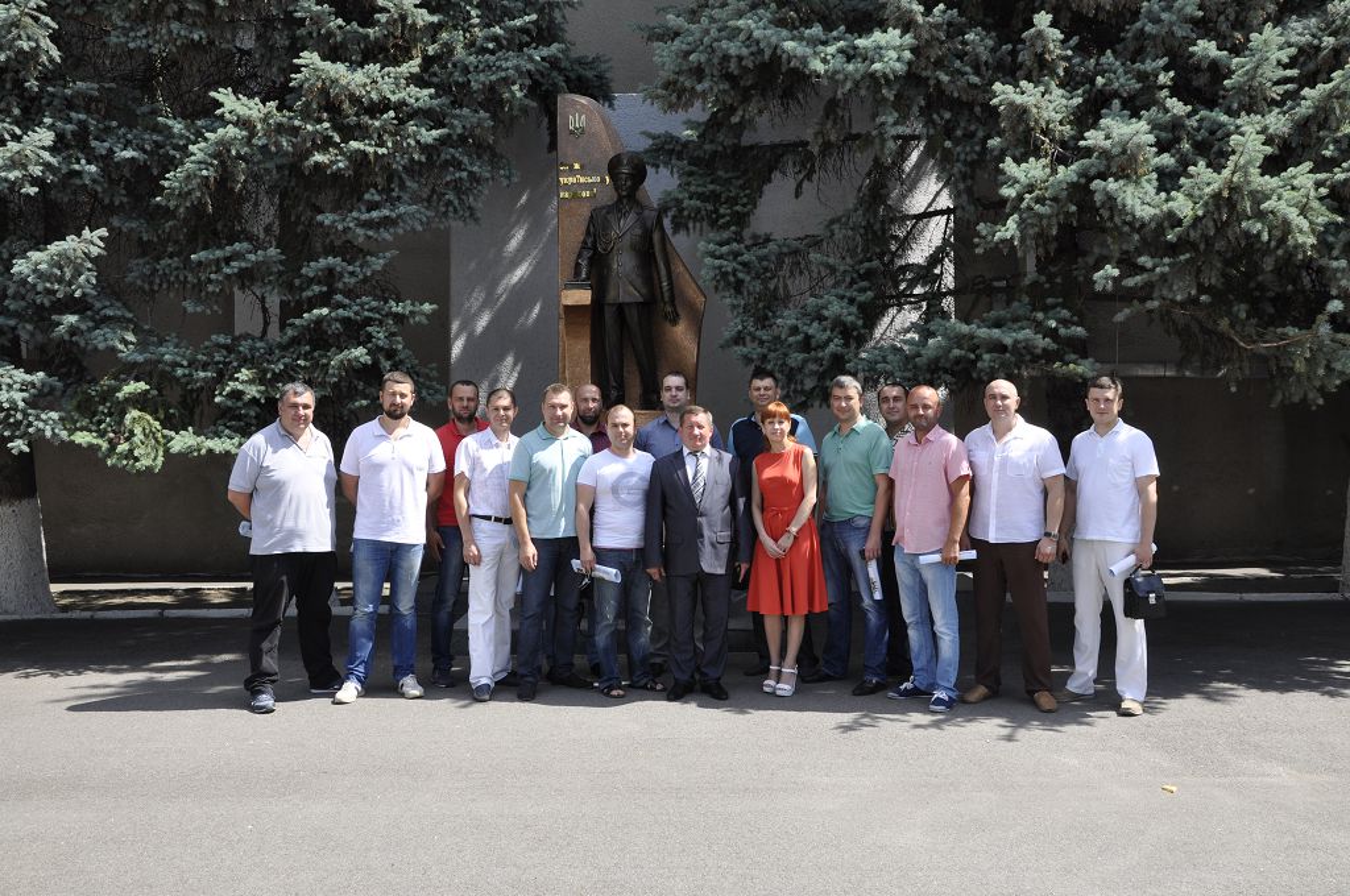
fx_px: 1236
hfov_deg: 57.3
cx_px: 675
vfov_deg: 39.9
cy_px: 448
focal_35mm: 33
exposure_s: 1/125
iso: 200
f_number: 11
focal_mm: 22
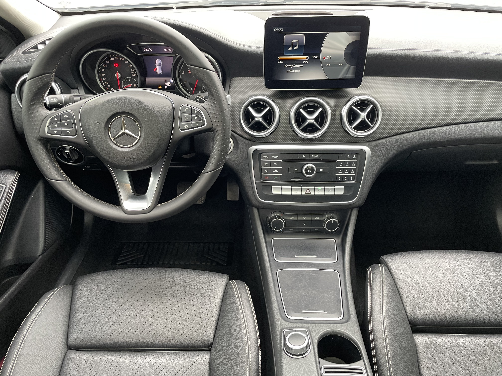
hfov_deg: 67.3
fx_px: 377
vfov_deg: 53.1
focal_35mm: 26
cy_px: 188
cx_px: 251
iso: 125
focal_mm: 4.2
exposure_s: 1/85
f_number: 1.6
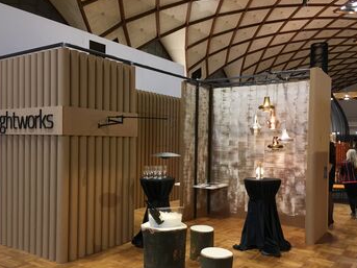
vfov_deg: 41.7
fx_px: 351
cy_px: 152
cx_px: 165
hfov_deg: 53.9
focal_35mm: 34
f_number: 2.2
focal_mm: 4.15
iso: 64
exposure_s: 1/33
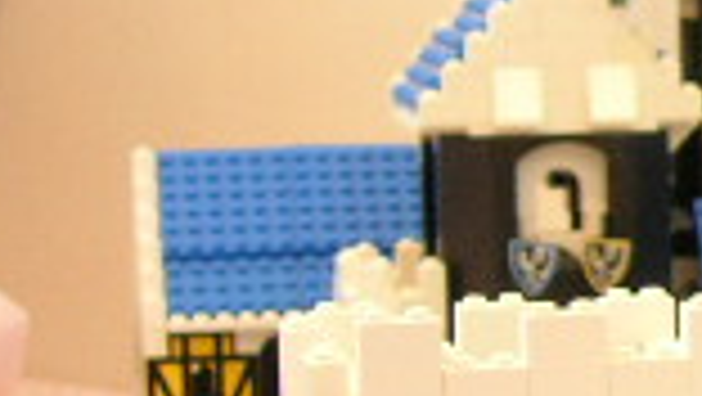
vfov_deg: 7.1
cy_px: 306
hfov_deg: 11.6
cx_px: 1305
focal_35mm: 170
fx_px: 3167
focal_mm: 7.8
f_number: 2.8
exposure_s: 1/13
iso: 200
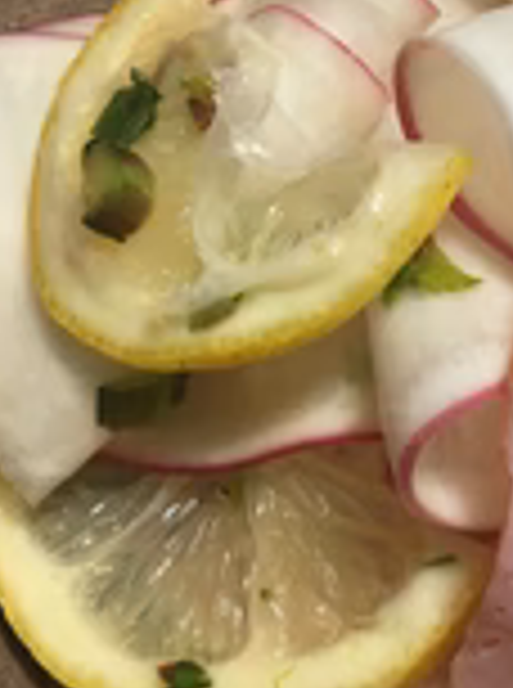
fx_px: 1508
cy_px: 373
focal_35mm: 76
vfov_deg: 25.7
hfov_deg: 19.0
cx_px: 436
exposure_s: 1/30
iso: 80
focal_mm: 4.15
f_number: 2.2
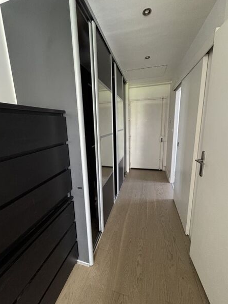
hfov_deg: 81.7
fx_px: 132
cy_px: 150
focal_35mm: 15
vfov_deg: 98.2
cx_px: 107
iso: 500
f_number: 2.2
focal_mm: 2.22
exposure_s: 1/60
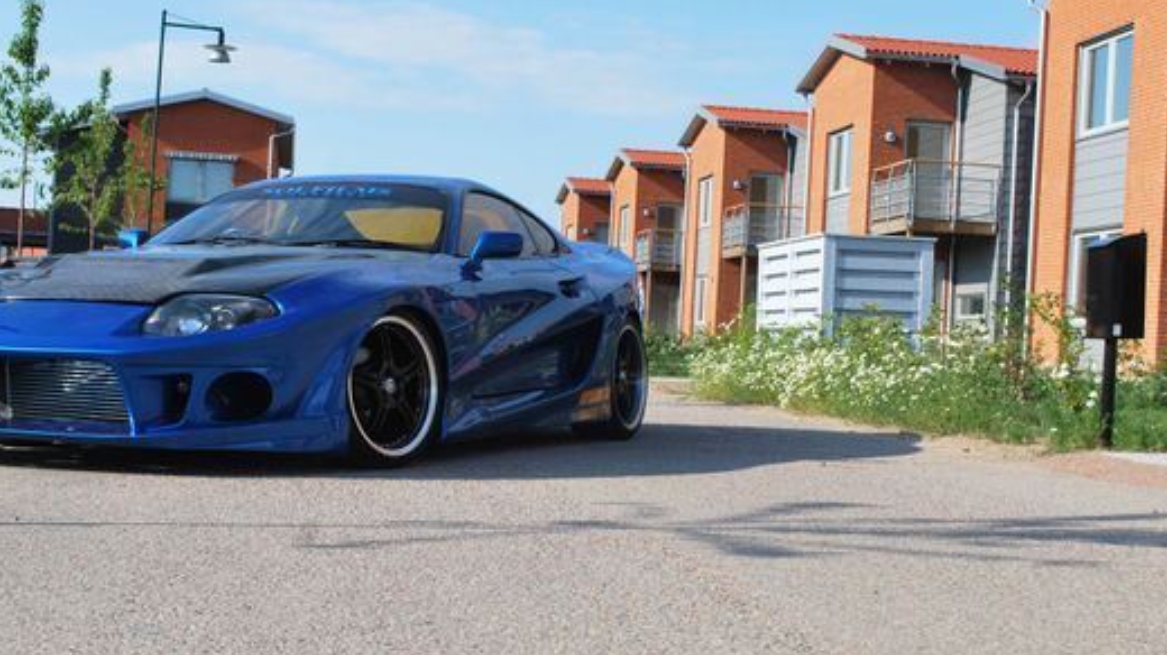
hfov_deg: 33.8
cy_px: 350
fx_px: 1918
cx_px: 518
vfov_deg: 19.4
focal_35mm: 62
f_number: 7.1
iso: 100
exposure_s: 1/200
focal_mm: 32
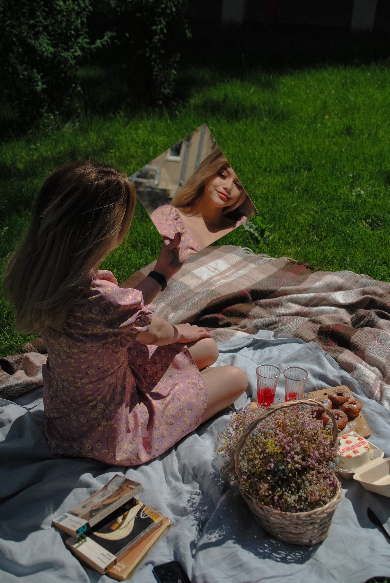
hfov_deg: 26.6
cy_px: 292
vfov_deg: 38.8
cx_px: 195
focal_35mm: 51
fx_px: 826
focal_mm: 34
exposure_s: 1/1600
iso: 100
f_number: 4.5
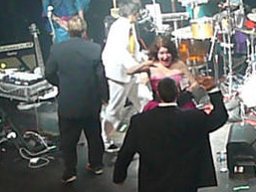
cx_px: 252
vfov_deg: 10.1
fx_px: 1088
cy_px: 107
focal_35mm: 147
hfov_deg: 13.3
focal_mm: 8.7
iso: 800
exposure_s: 1/60
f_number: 3.5
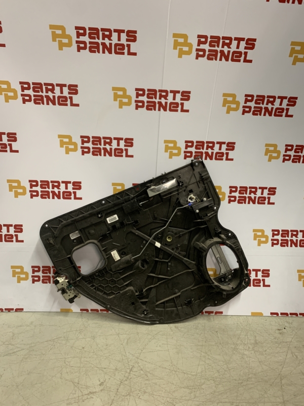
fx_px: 304
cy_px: 203
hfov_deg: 53.1
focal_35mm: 26
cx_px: 152
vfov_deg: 67.3
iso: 400
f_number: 1.8
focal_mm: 4.25
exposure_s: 1/40
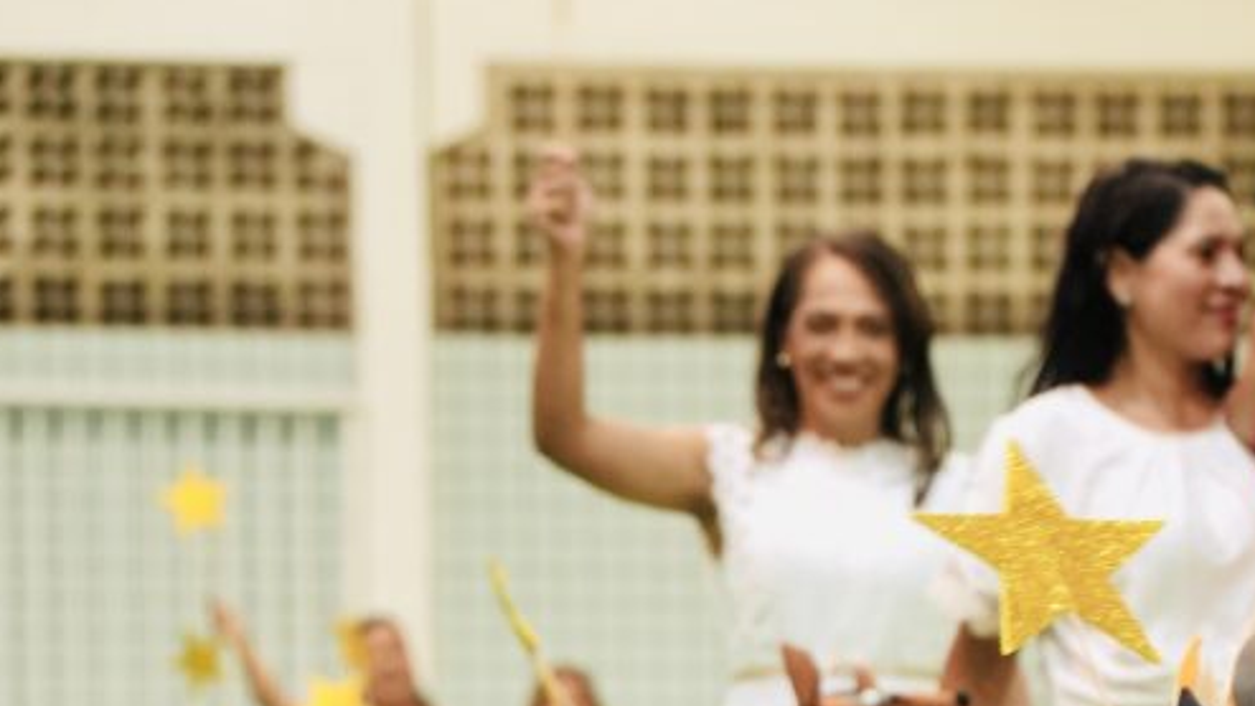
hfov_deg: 9.4
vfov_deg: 5.3
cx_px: 847
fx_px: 7588
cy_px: 1082
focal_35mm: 228
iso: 1000
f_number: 2.8
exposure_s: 1/125
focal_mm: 70
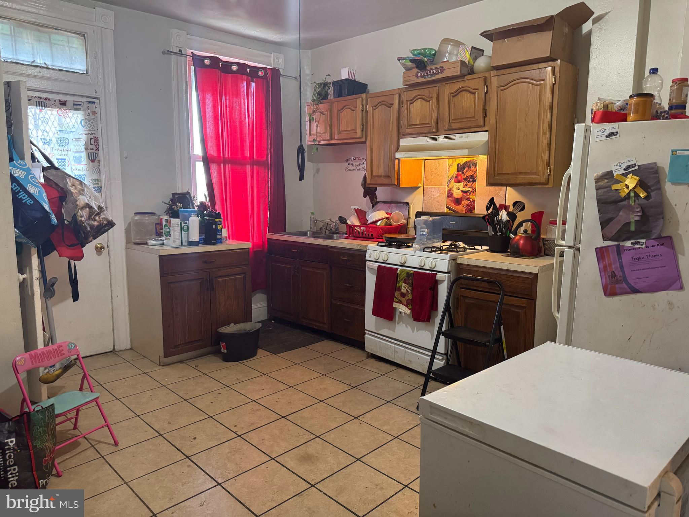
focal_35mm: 24
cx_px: 344
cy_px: 258
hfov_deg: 71.6
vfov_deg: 56.8
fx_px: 478
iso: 500
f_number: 1.78
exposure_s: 1/60
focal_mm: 6.76
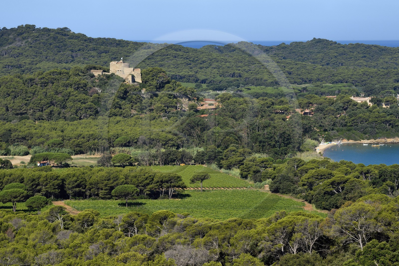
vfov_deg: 10.5
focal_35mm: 130
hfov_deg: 15.8
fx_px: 1440
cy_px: 133
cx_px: 200
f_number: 13
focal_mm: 130
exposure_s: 1/250
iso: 200
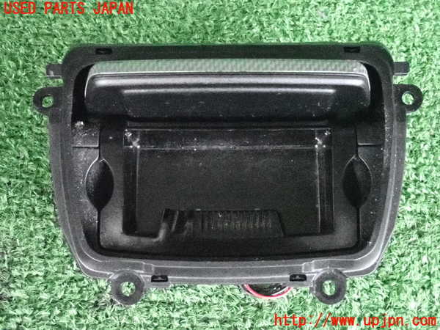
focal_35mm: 71
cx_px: 220
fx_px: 902
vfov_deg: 20.7
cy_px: 165
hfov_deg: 27.4
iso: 12800
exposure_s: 1/60
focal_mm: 12.73
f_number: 3.9
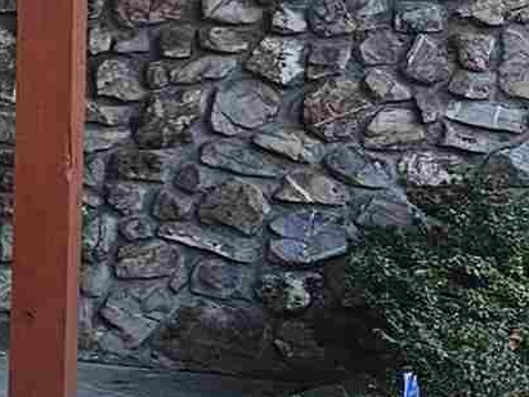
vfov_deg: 8.6
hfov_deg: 8.6
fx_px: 2628
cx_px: -1261
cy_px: 205
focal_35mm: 172
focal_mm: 5.4
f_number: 1.8
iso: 25
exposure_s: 1/147
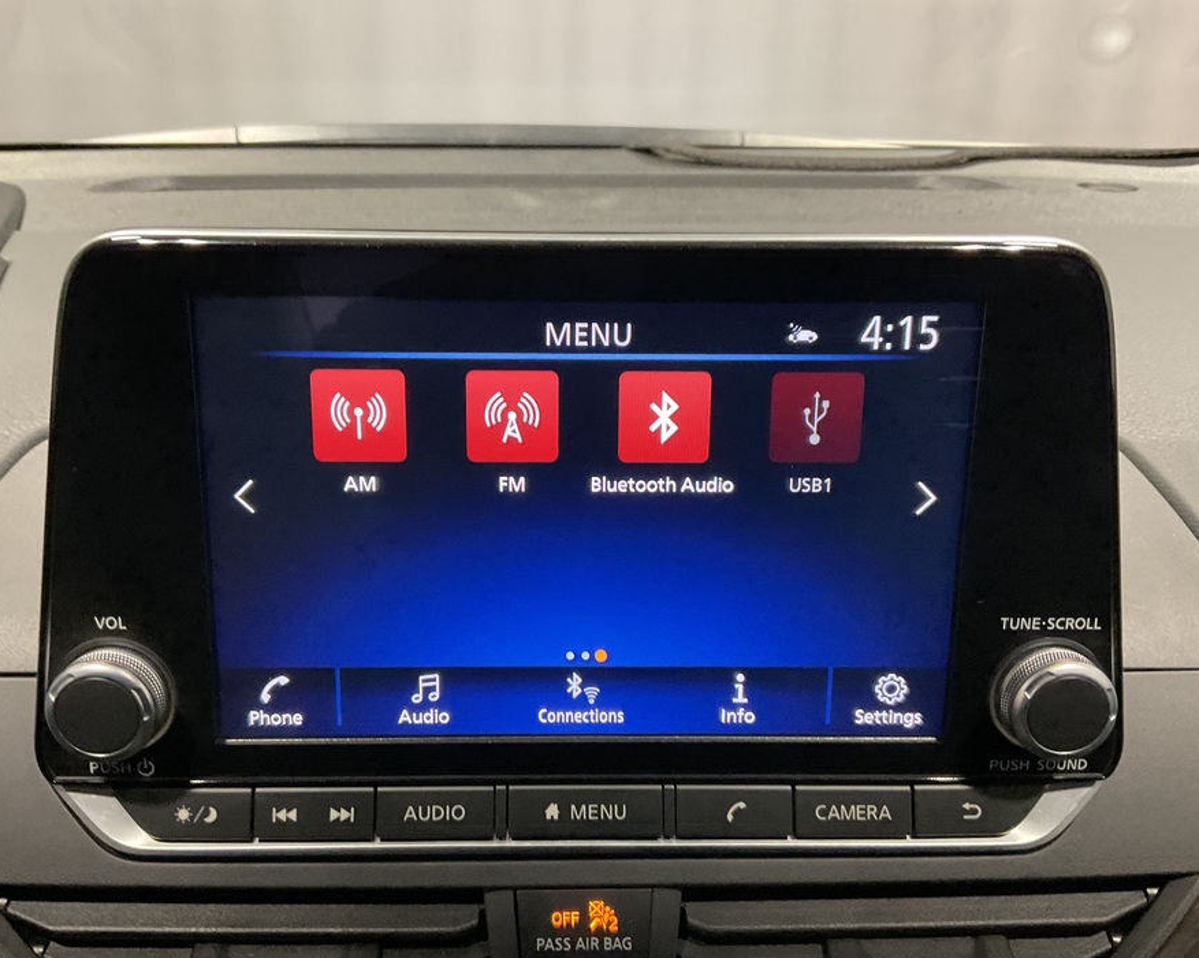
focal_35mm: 31
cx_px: 571
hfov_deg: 57.2
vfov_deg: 47.1
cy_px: 481
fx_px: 1100
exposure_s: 1/50
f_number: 1.8
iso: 200
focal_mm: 3
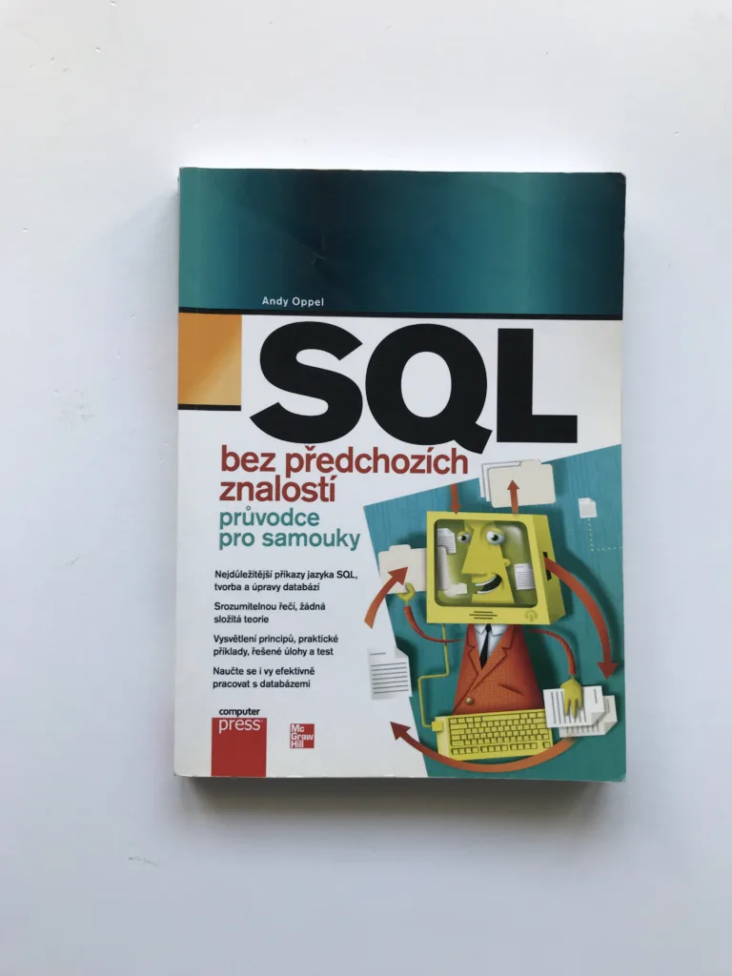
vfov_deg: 63.4
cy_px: 488
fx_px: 789
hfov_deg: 49.7
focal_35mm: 28
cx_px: 366
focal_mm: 3.99
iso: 40
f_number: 1.8
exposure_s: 1/100
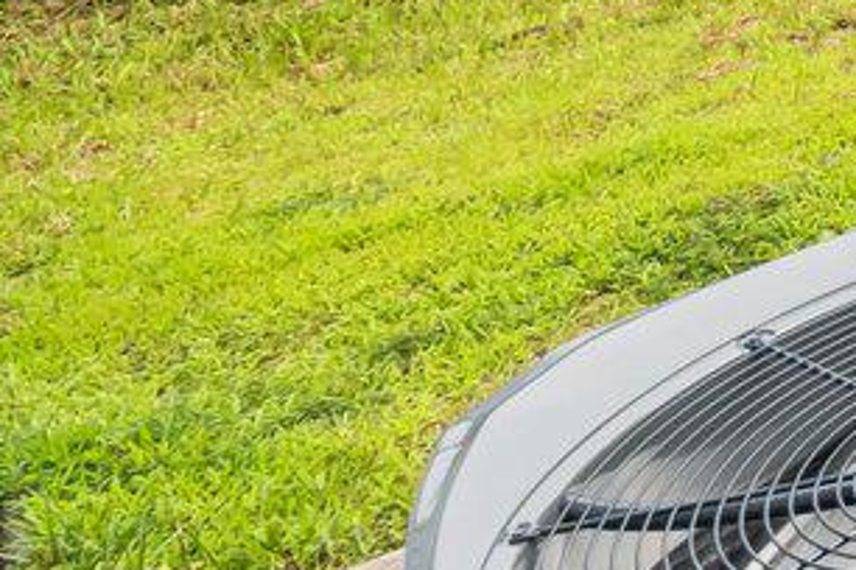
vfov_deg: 10.8
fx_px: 2544
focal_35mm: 107
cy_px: -812
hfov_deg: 10.6
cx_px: 2753
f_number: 10
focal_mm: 16
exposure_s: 1/200
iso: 320
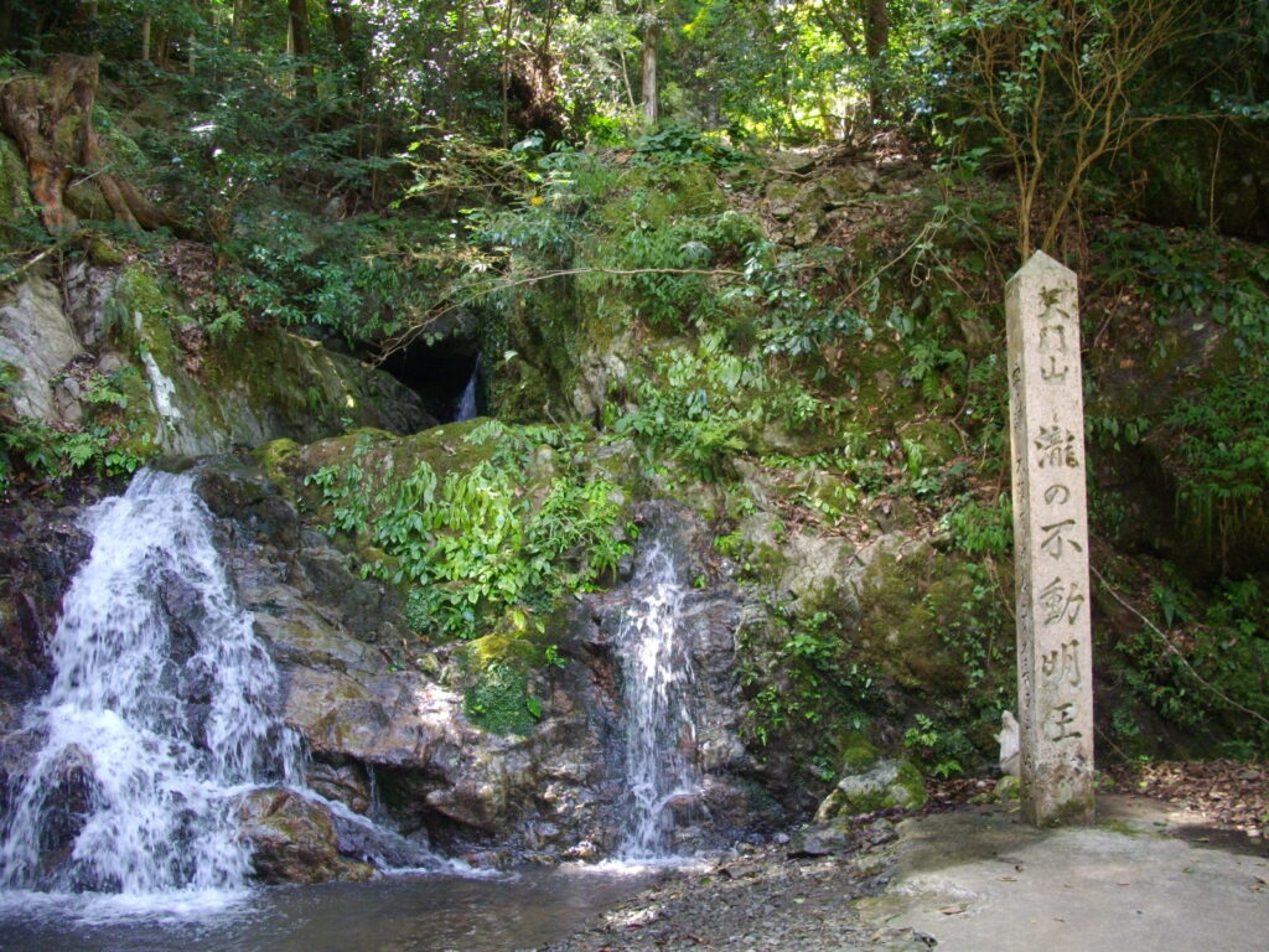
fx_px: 1356
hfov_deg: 50.1
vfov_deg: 38.7
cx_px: 634
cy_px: 476
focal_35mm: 37
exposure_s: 1/80
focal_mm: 6.2
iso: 200
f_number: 2.8
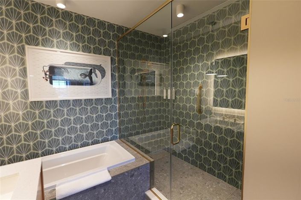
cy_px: 100
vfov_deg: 73.7
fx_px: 134
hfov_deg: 96.7
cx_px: 150
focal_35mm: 16
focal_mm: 11
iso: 1250
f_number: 4
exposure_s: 1/160
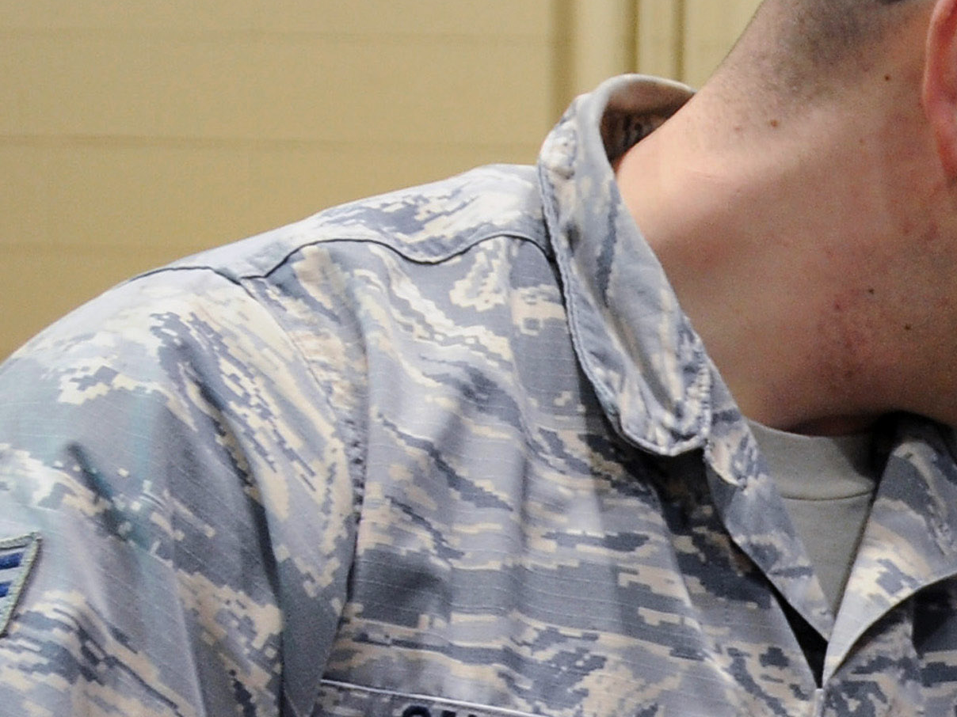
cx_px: 1217
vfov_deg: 14.2
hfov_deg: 18.1
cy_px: 761
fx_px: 2820
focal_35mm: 102
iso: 400
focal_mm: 20
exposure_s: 1/25
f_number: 3.5
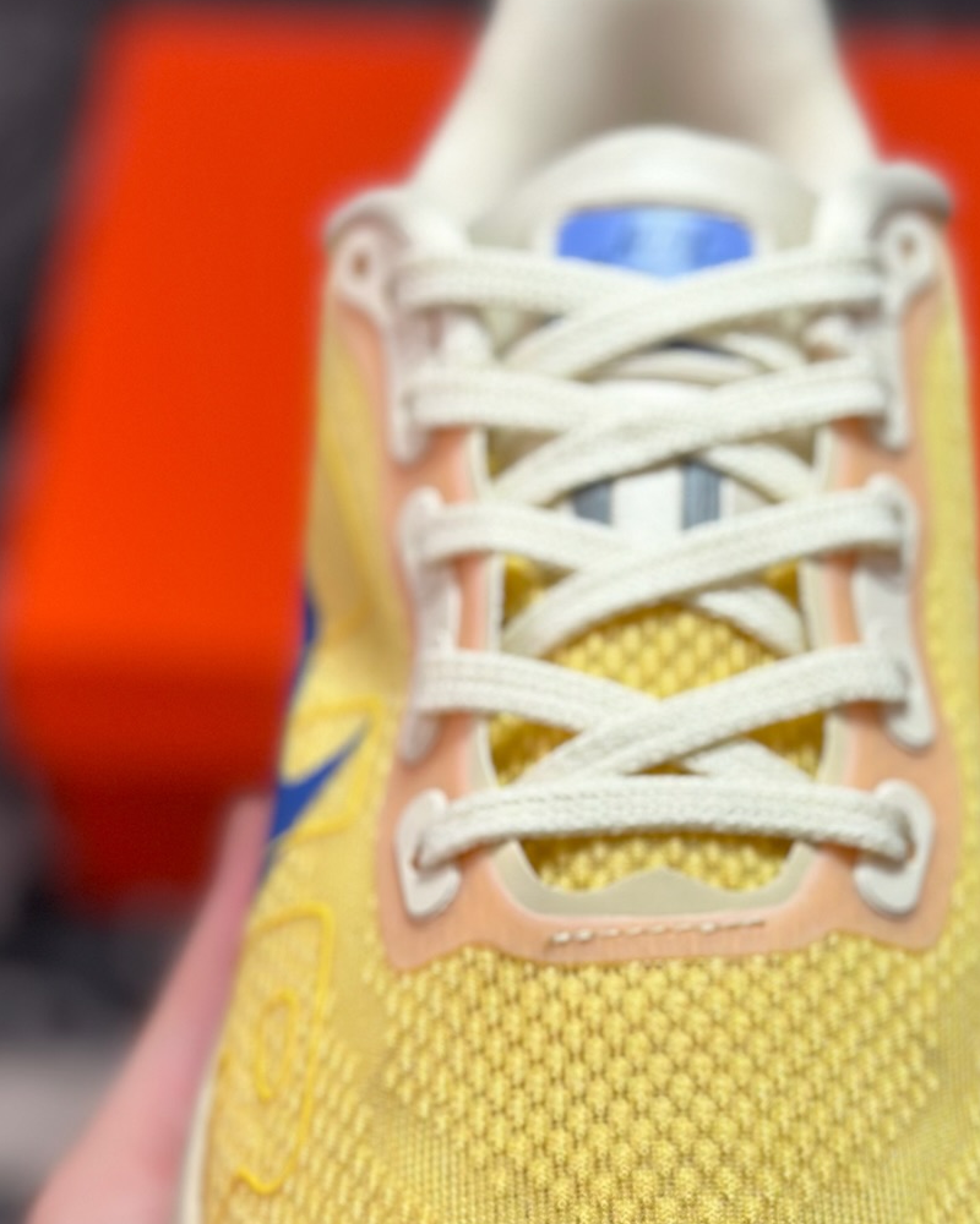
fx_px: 3481
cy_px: 961
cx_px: 622
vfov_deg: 19.8
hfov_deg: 16.0
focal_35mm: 96
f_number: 1.78
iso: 80
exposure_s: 1/1695
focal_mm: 6.86
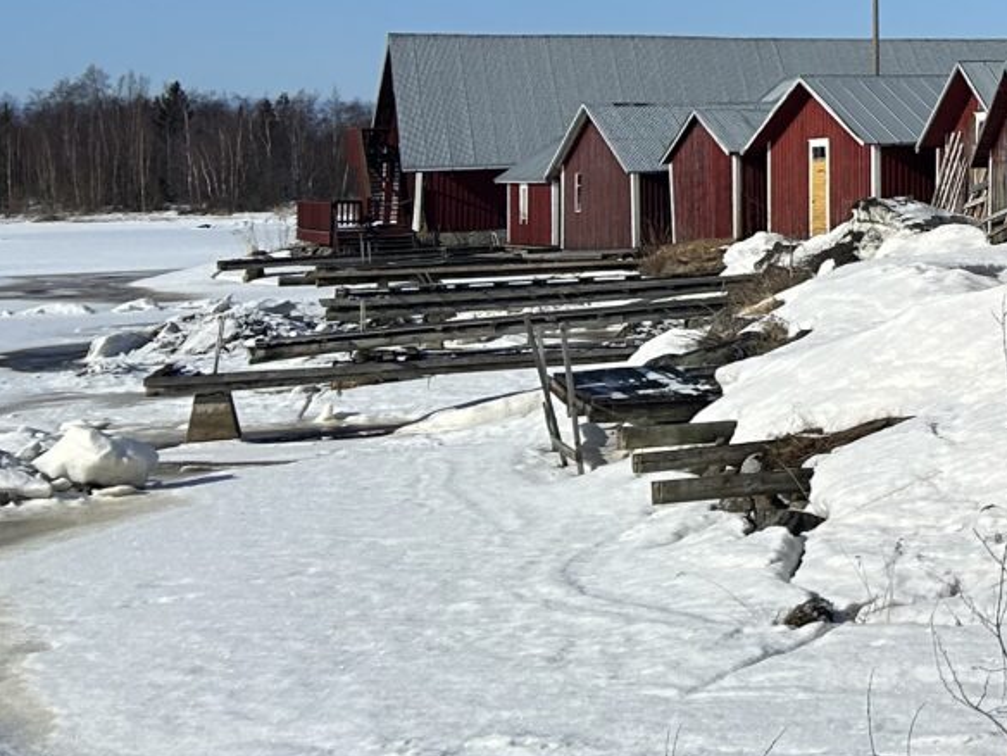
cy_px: -41
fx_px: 2589
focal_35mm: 89
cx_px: 1667
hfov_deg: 18.5
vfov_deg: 16.2
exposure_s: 1/8696
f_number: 1.5
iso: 50
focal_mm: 5.7
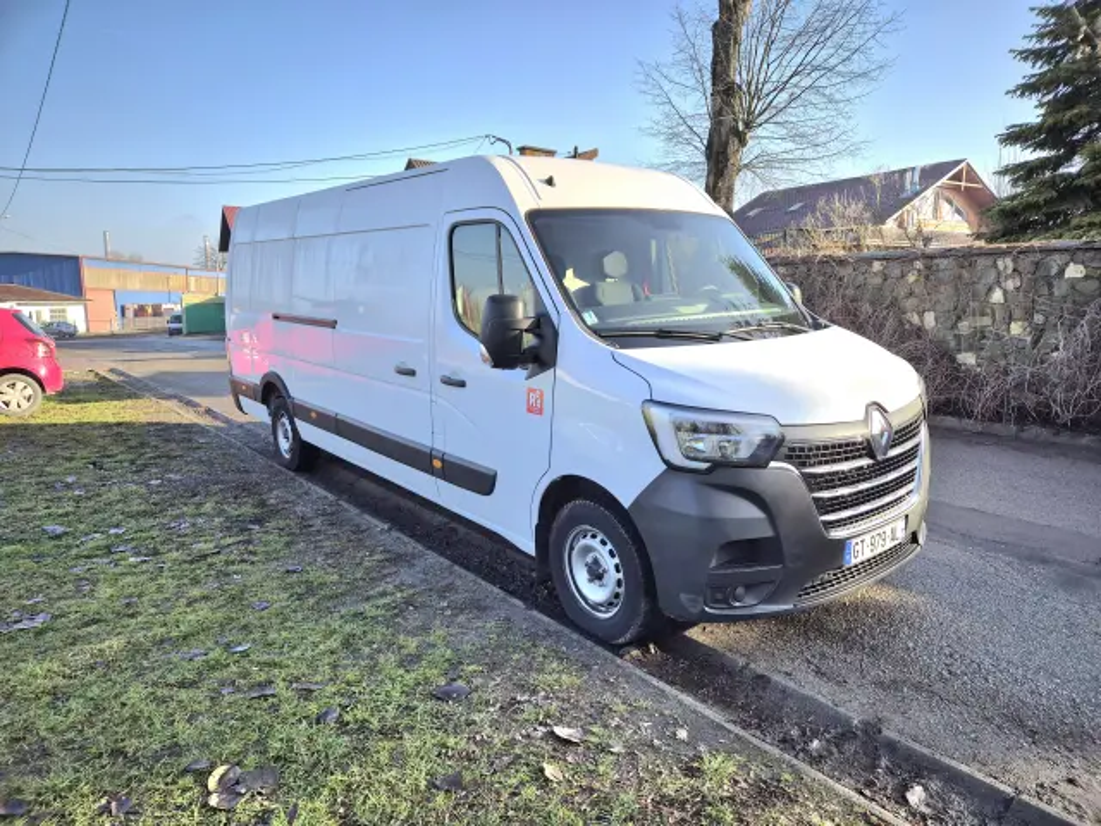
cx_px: 550
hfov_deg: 73.9
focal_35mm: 23
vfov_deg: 58.9
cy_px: 413
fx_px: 732
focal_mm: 5.4
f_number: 1.8
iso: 25
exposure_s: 1/667
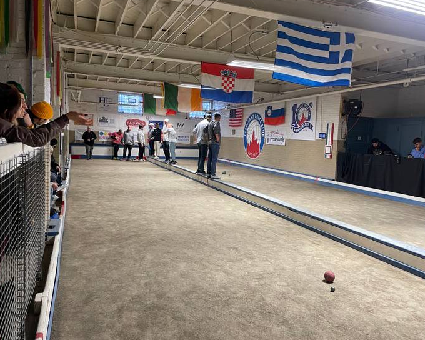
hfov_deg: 62.2
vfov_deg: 51.5
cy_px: 166
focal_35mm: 28
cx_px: 219
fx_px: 352
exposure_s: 1/60
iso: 100
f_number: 1.6
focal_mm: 4.2
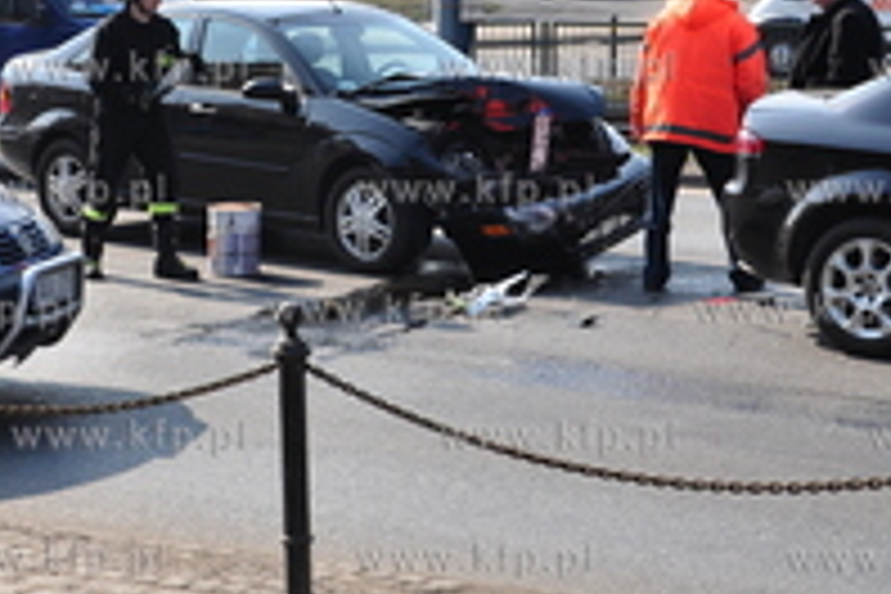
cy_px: 126
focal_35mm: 106
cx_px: 288
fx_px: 2624
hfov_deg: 19.2
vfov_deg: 12.9
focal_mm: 35
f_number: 9
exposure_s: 1/320
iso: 200
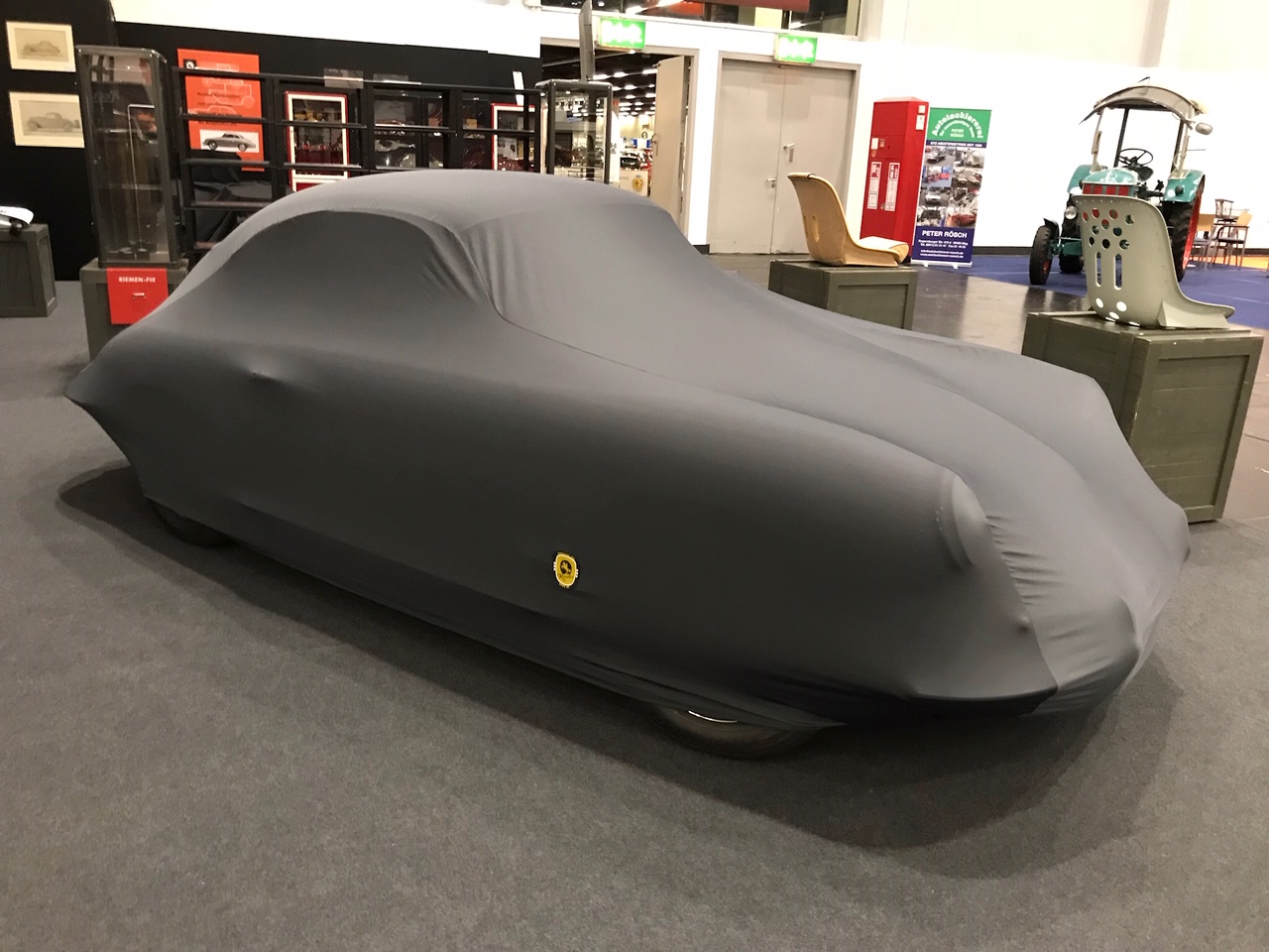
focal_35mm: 28
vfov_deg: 49.7
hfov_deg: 63.4
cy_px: 476
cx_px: 634
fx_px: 1026
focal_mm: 3.99
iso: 100
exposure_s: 1/9
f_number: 1.8
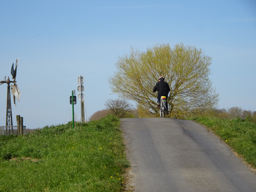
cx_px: 128
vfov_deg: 10.7
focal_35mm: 139
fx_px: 1028
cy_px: 96
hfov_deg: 14.2
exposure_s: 1/400
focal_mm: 23.73
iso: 80
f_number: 5.6
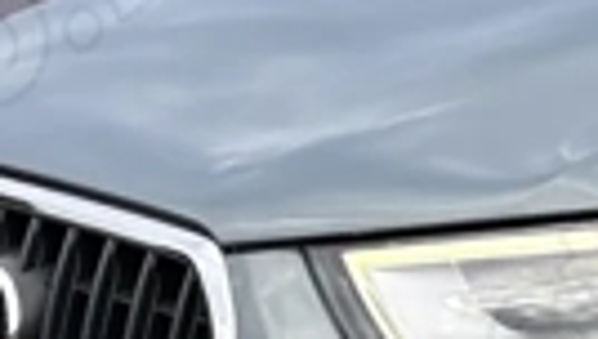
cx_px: 1339
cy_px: 277
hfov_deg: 9.3
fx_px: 3352
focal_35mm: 211
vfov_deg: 5.8
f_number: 1.6
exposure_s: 1/697
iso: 50
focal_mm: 5.96
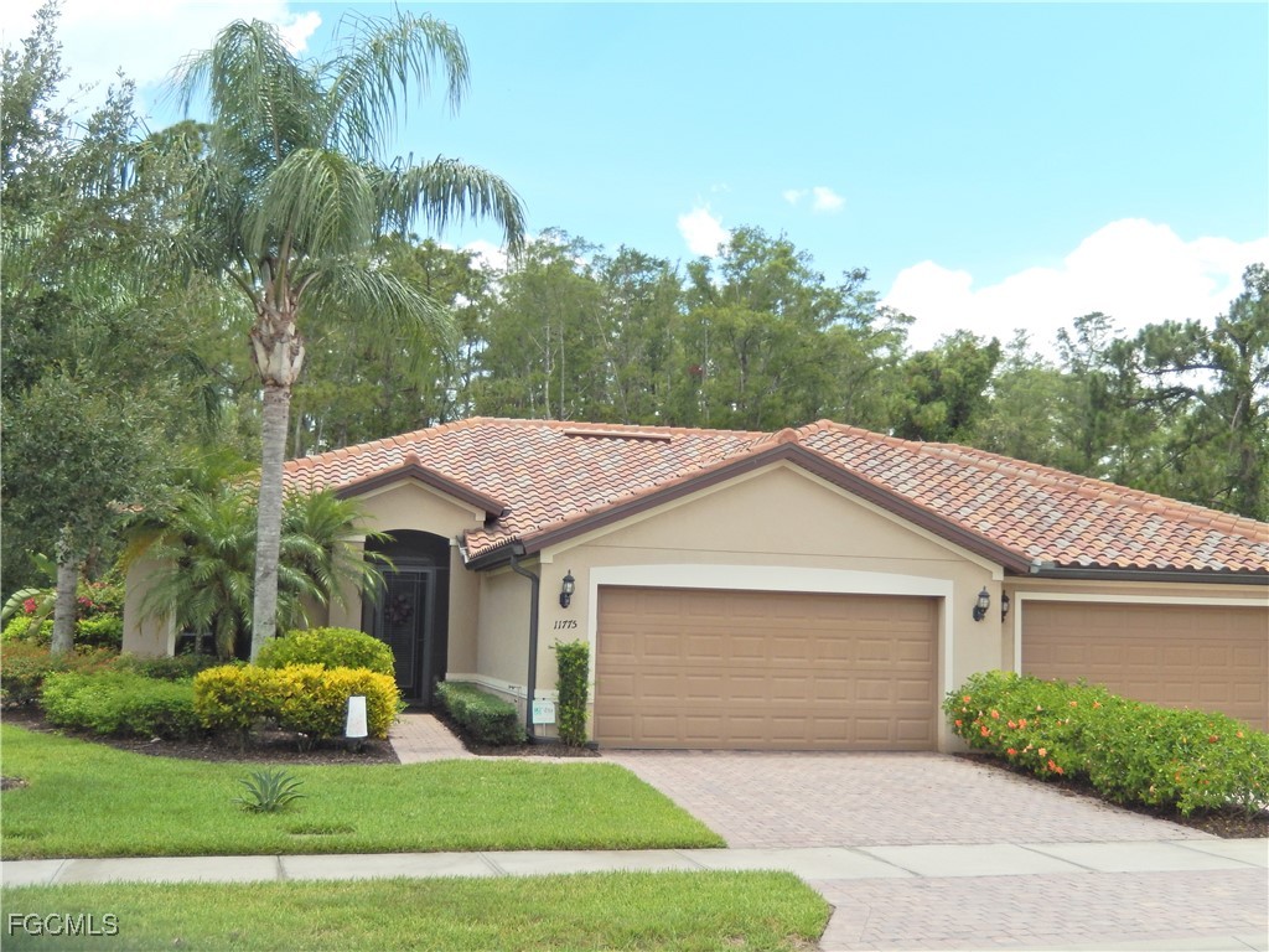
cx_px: 634
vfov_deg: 35.1
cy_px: 476
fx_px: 1503
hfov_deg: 45.8
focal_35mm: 41
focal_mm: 7.3
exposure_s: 1/500
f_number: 4.2
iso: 125
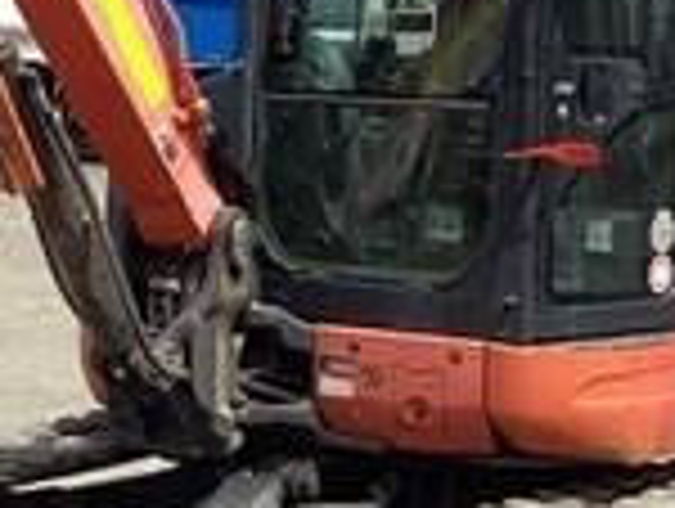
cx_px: -72
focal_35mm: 132
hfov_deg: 14.6
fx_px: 2578
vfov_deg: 11.3
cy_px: 184
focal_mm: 3.3
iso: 25
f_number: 2.4
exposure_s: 1/1664
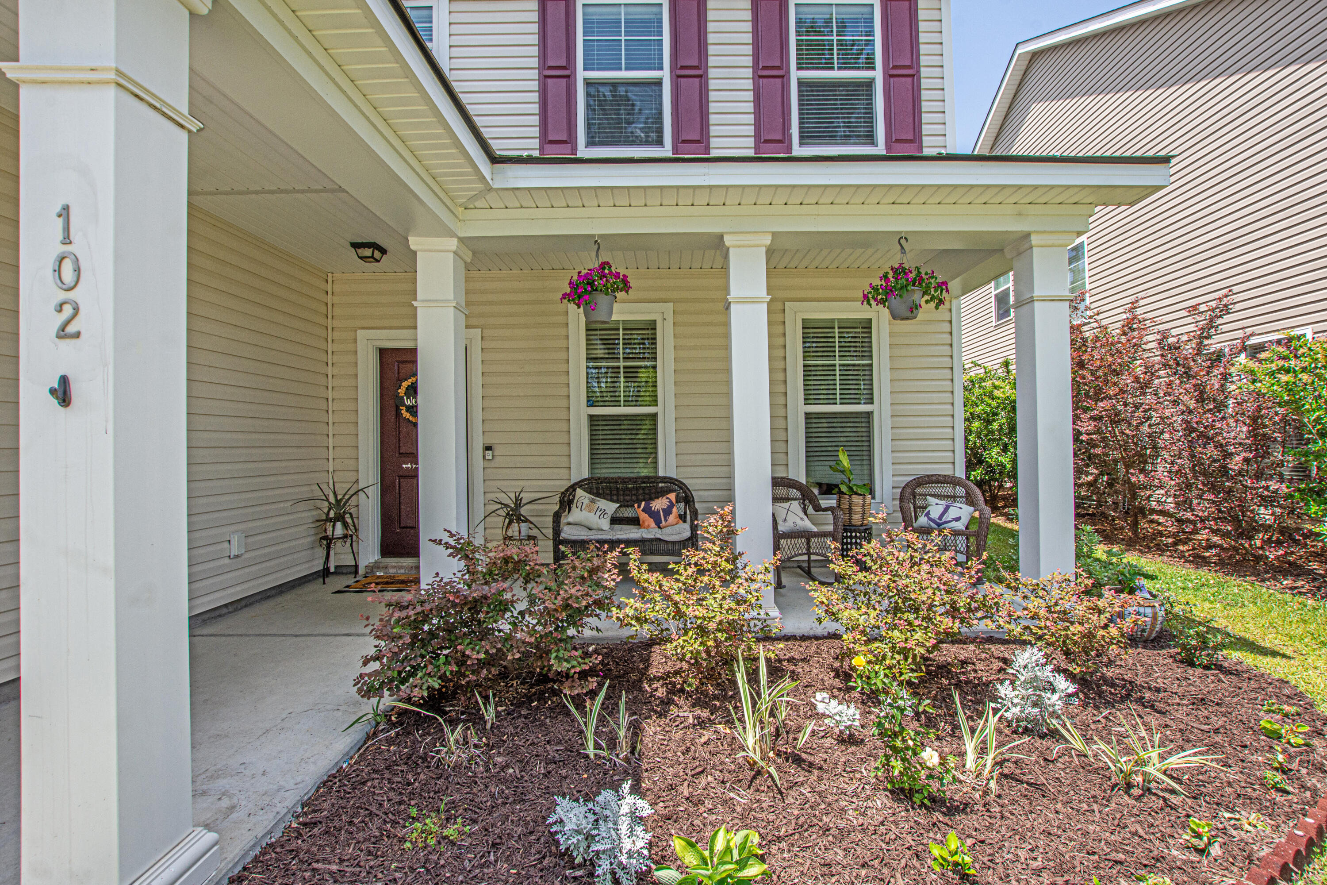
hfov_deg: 100.4
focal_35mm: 15
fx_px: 553
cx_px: 664
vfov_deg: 77.3
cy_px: 442
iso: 200
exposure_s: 1/200
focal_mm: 10
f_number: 10
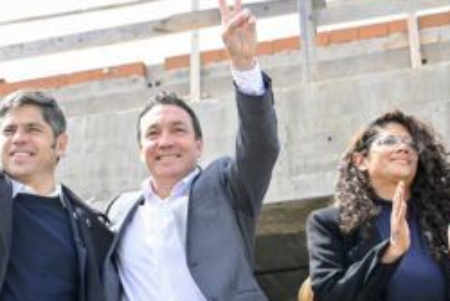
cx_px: 178
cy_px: 239
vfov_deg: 17.0
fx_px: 1001
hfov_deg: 25.3
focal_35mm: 80
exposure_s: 1/1250
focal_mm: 40
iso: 400
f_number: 4.5
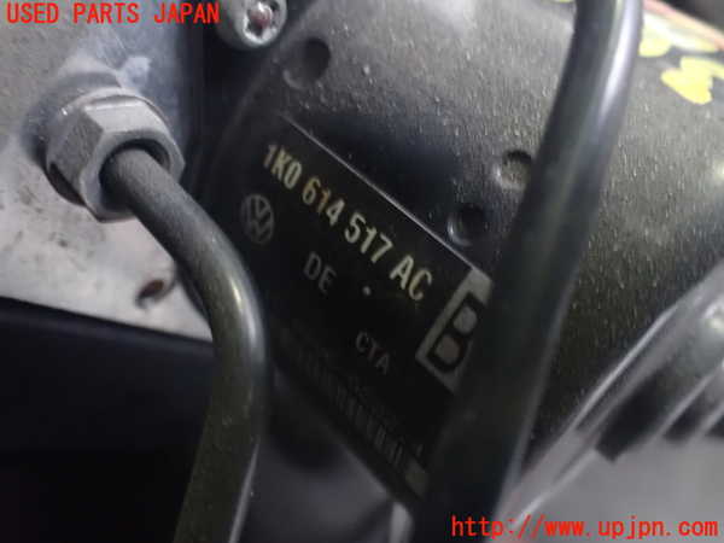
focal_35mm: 30
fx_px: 627
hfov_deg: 60.0
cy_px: 272
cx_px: 362
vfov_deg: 46.8
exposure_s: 1/8
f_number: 2.3
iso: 1600
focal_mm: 5.4
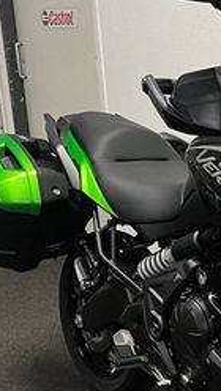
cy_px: 263
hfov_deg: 15.7
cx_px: 298
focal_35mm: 73
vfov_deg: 28.7
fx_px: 758
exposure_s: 1/50
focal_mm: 5.1
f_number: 1.6
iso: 100
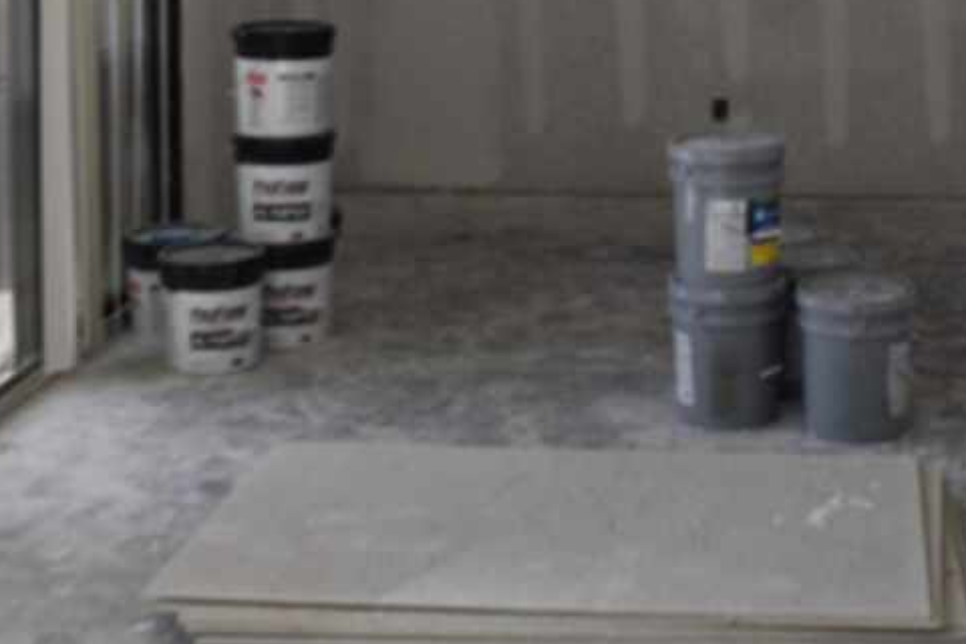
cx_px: 785
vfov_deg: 17.8
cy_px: -185
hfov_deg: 27.5
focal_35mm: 72
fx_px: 1932
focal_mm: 18
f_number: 7.1
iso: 400
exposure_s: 1/200
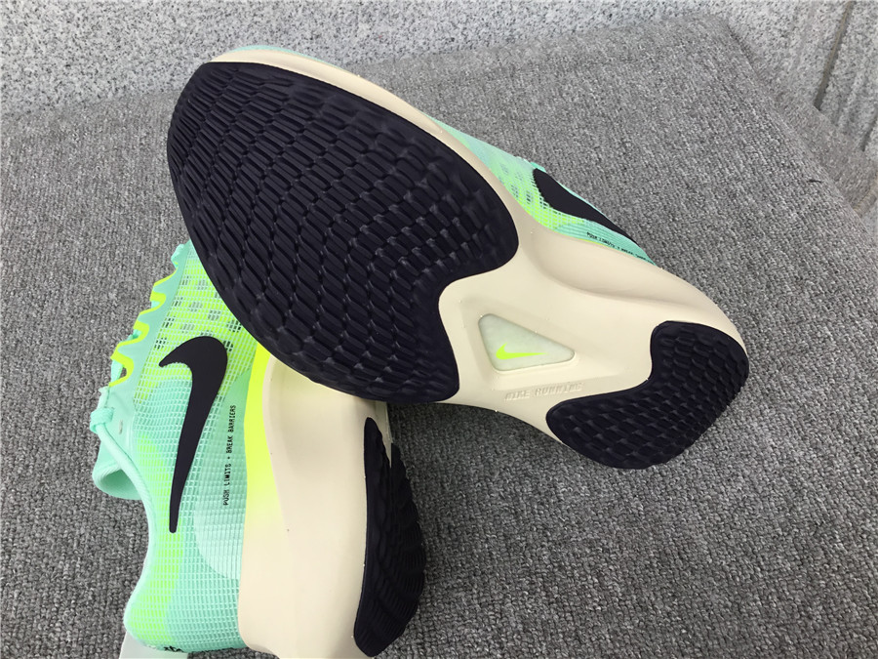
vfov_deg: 45.4
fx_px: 786
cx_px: 439
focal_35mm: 31
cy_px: 330
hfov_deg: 58.4
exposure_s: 1/100
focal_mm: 3.3
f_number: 2.4
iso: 25
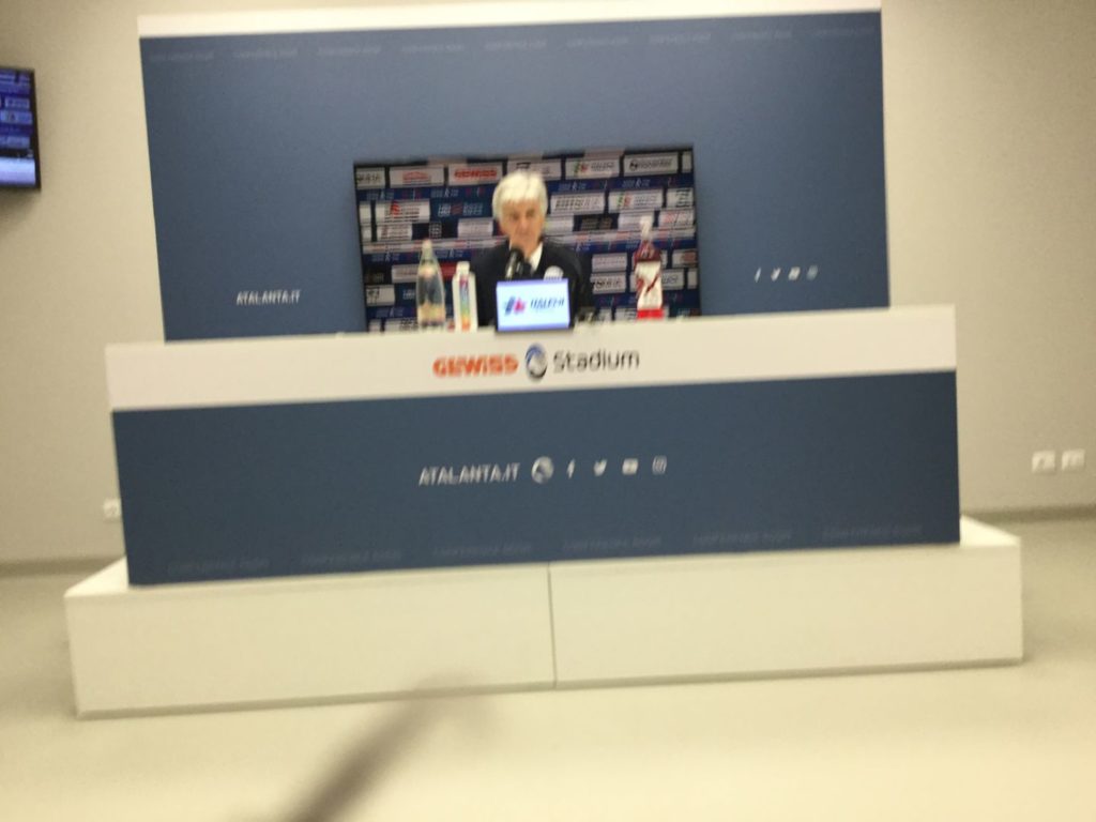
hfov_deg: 58.4
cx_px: 548
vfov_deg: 45.4
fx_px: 982
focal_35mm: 31
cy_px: 411
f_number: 2.4
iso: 50
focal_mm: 3.3
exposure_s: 1/33
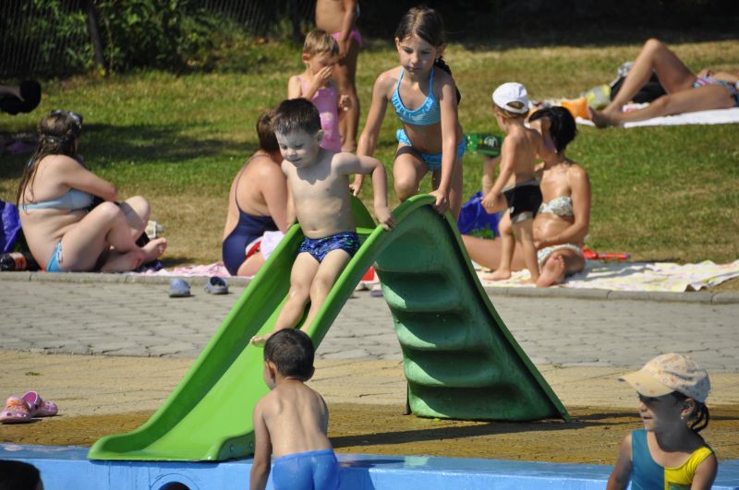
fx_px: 6765
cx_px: 370
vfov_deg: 4.2
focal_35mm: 330
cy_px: 245
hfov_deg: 6.3
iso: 400
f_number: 6.3
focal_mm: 220
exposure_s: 1/2000
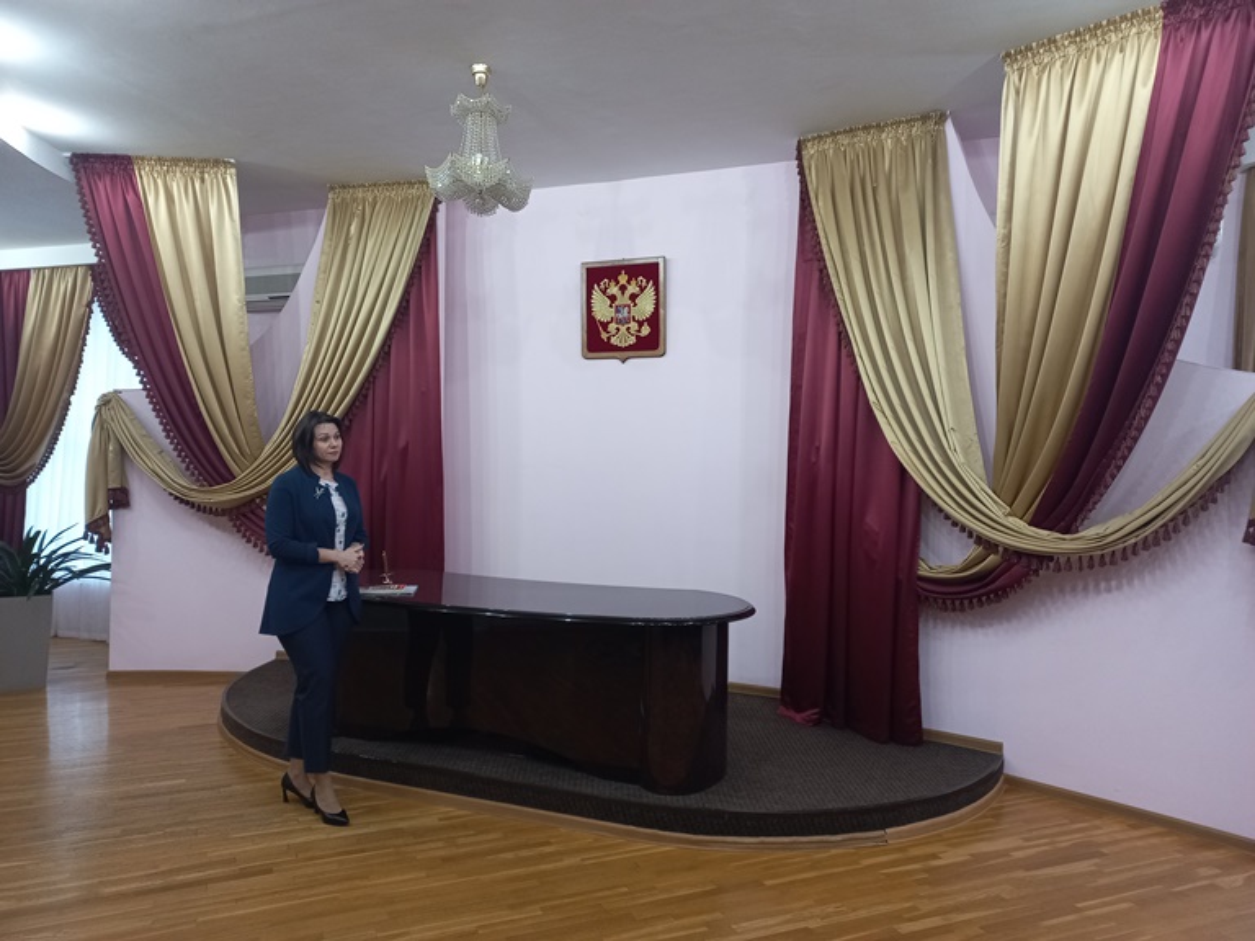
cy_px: 470
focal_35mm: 25
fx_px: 906
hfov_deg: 69.4
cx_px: 628
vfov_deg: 54.9
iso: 250
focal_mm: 4.6
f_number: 1.8
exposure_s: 1/33.3
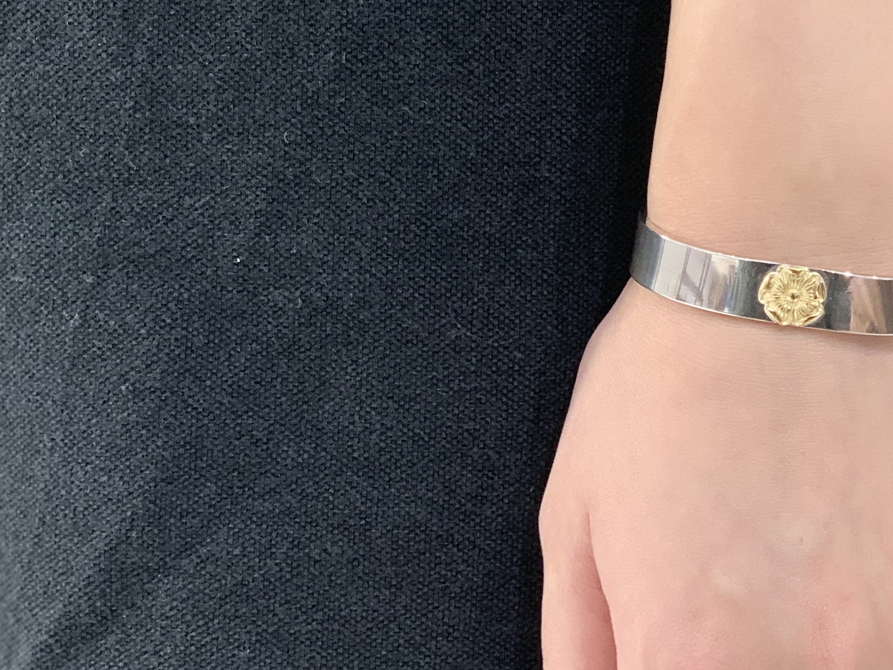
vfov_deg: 13.3
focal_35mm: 111
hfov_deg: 17.6
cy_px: 305
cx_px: 665
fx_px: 2864
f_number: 2.4
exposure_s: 1/50
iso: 64
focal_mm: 6
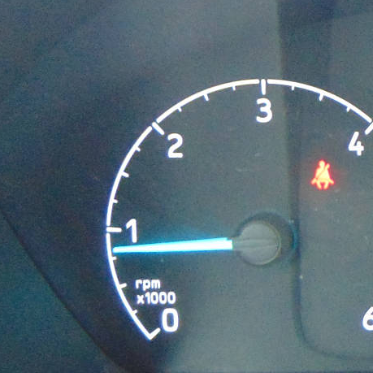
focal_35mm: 77
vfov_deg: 22.5
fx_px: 939
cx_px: 614
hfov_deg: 18.8
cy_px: 165
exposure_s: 1/20
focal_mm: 4.5
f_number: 3
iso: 400
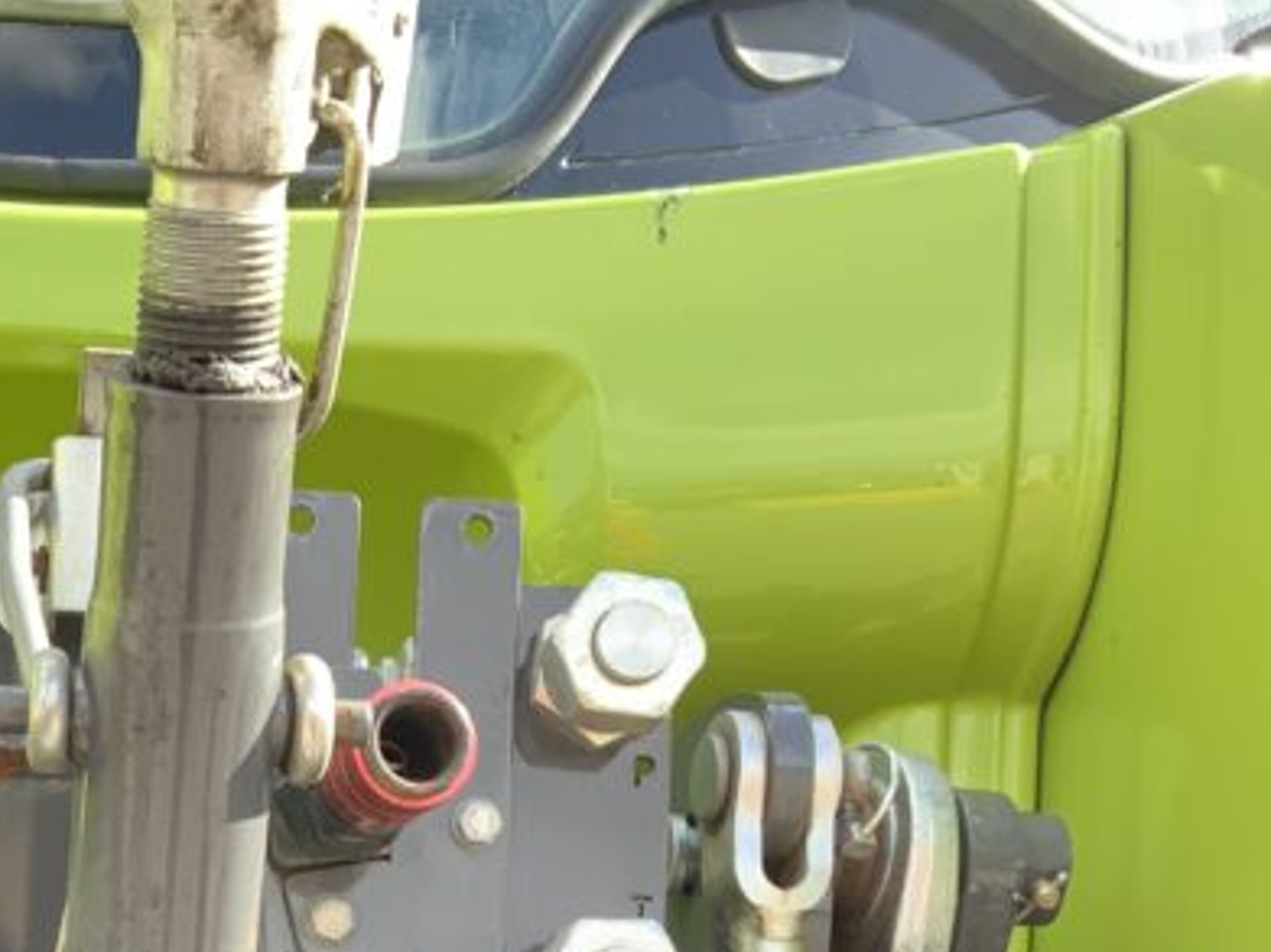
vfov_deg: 18.2
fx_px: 2790
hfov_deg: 24.9
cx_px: 117
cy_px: 1209
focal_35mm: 76
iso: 16
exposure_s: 1/192
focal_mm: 3
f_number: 1.8
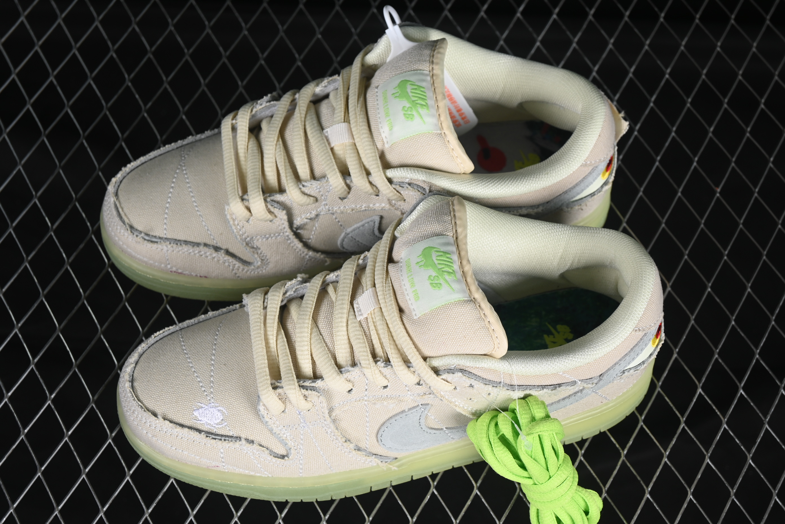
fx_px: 1635
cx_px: 392
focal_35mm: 75
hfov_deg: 27.0
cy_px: 262
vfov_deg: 18.2
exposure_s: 1/80
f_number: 7.1
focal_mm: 50
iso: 160
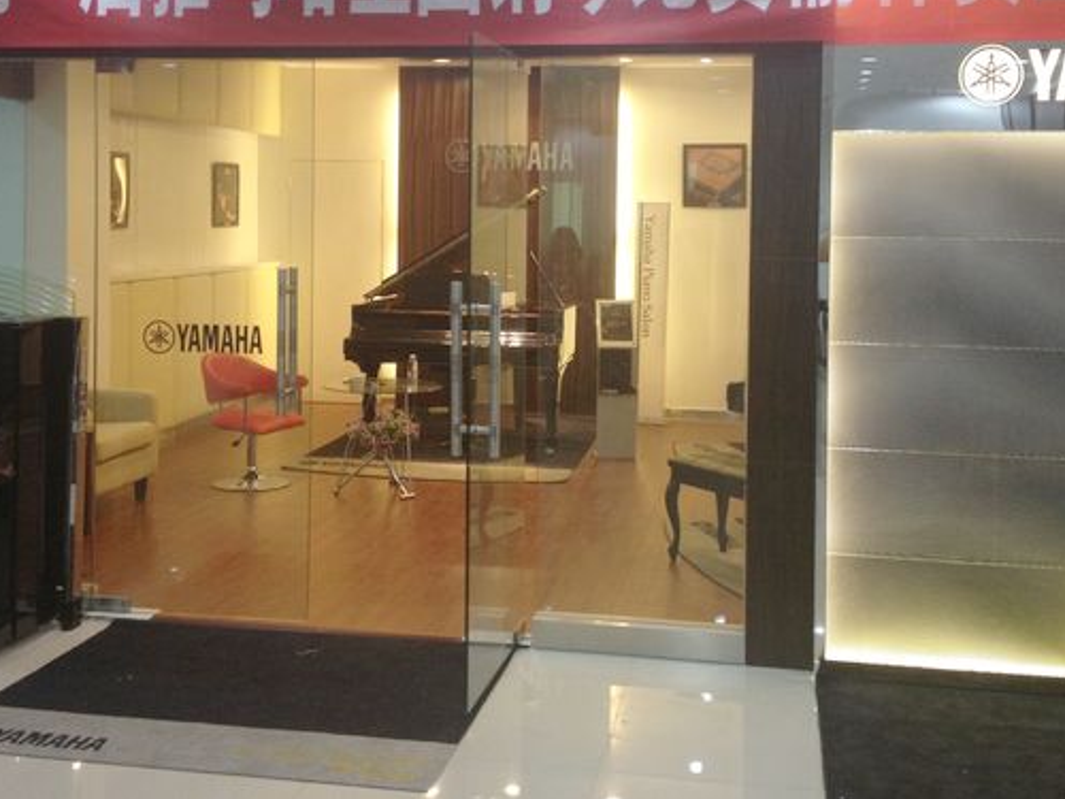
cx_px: 526
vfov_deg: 29.4
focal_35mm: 49
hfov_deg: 38.9
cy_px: 242
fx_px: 1508
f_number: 2.4
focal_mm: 4.28
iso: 125
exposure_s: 1/20
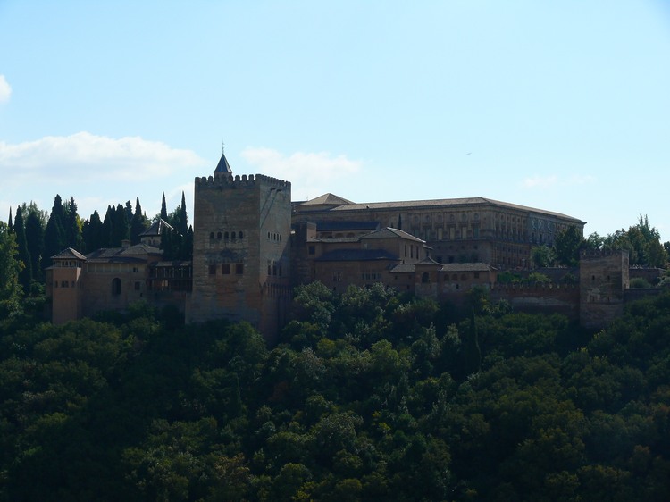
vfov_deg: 17.2
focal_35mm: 86
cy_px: 251
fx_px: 1664
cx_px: 335
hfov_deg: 22.8
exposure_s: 1/250
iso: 100
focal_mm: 18.2
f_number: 5.6
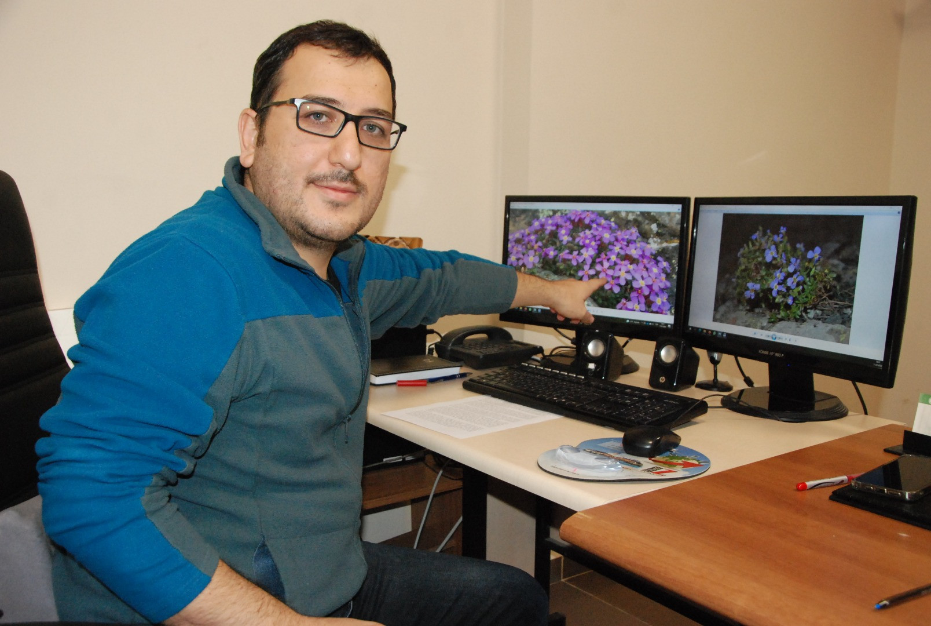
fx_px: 855
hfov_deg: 57.1
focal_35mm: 33
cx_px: 466
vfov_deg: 40.2
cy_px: 313
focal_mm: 22
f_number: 5.6
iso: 1600
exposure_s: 1/60
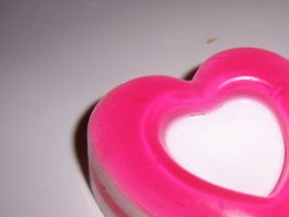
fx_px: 518
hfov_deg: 30.4
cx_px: 230
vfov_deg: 23.4
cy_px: 162
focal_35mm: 62
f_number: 2.8
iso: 100
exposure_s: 1/60
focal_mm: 6
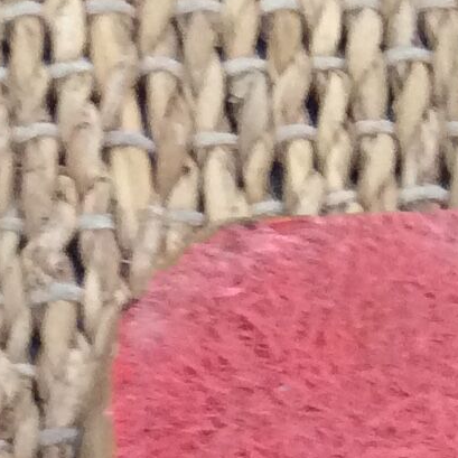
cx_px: -103
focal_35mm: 179
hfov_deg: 9.6
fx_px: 2679
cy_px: 866
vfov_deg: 9.3
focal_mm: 3.3
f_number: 2.4
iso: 160
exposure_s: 1/25
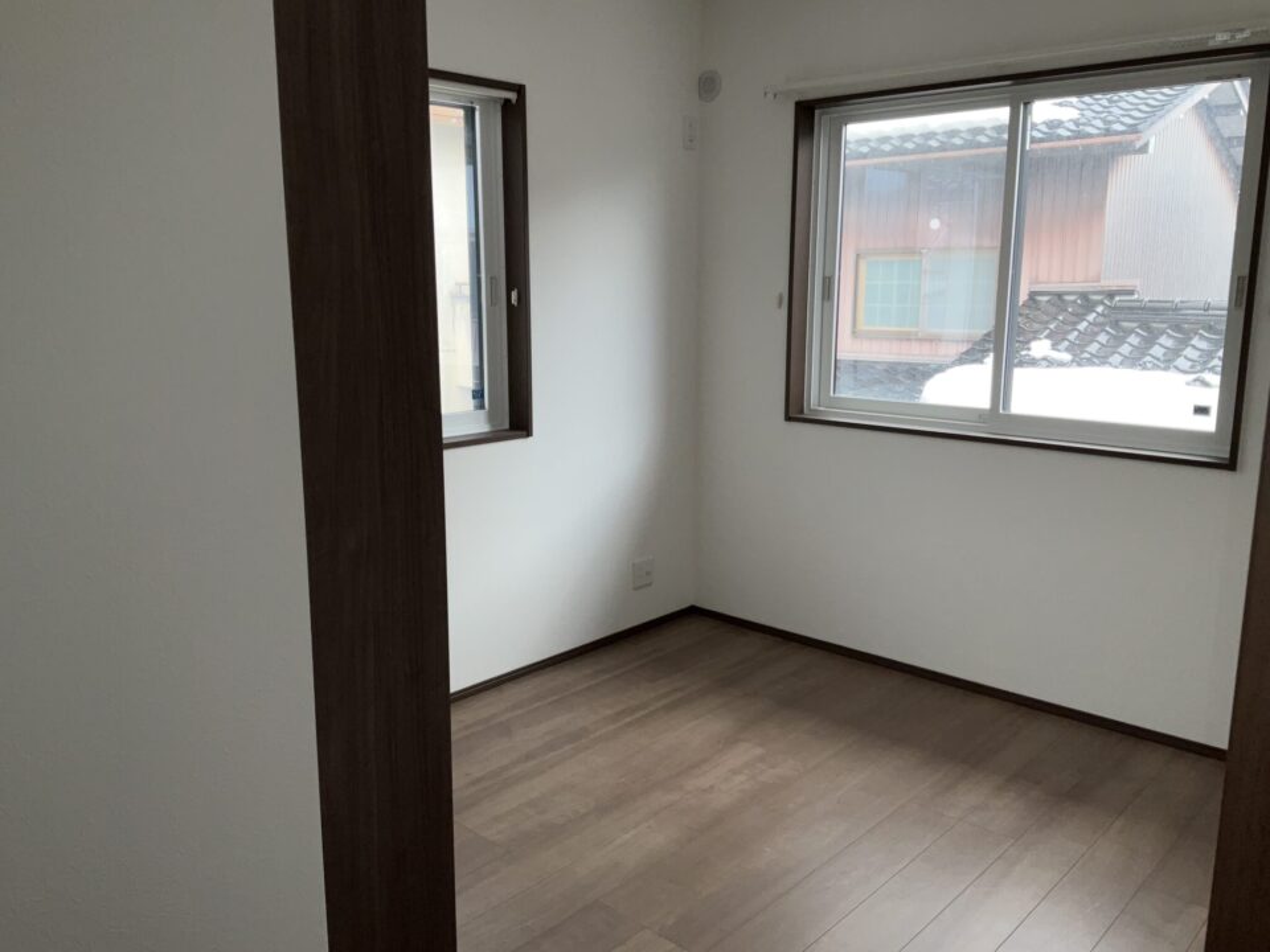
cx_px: 635
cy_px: 476
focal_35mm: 29
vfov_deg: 48.2
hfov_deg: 61.7
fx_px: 1064
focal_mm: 3
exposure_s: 1/125
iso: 16
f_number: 1.8
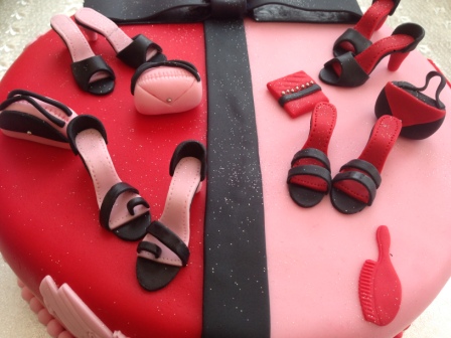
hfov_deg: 55.4
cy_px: 169
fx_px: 430
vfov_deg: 42.9
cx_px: 226
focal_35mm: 33
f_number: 2.4
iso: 64
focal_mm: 4.12
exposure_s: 1/40
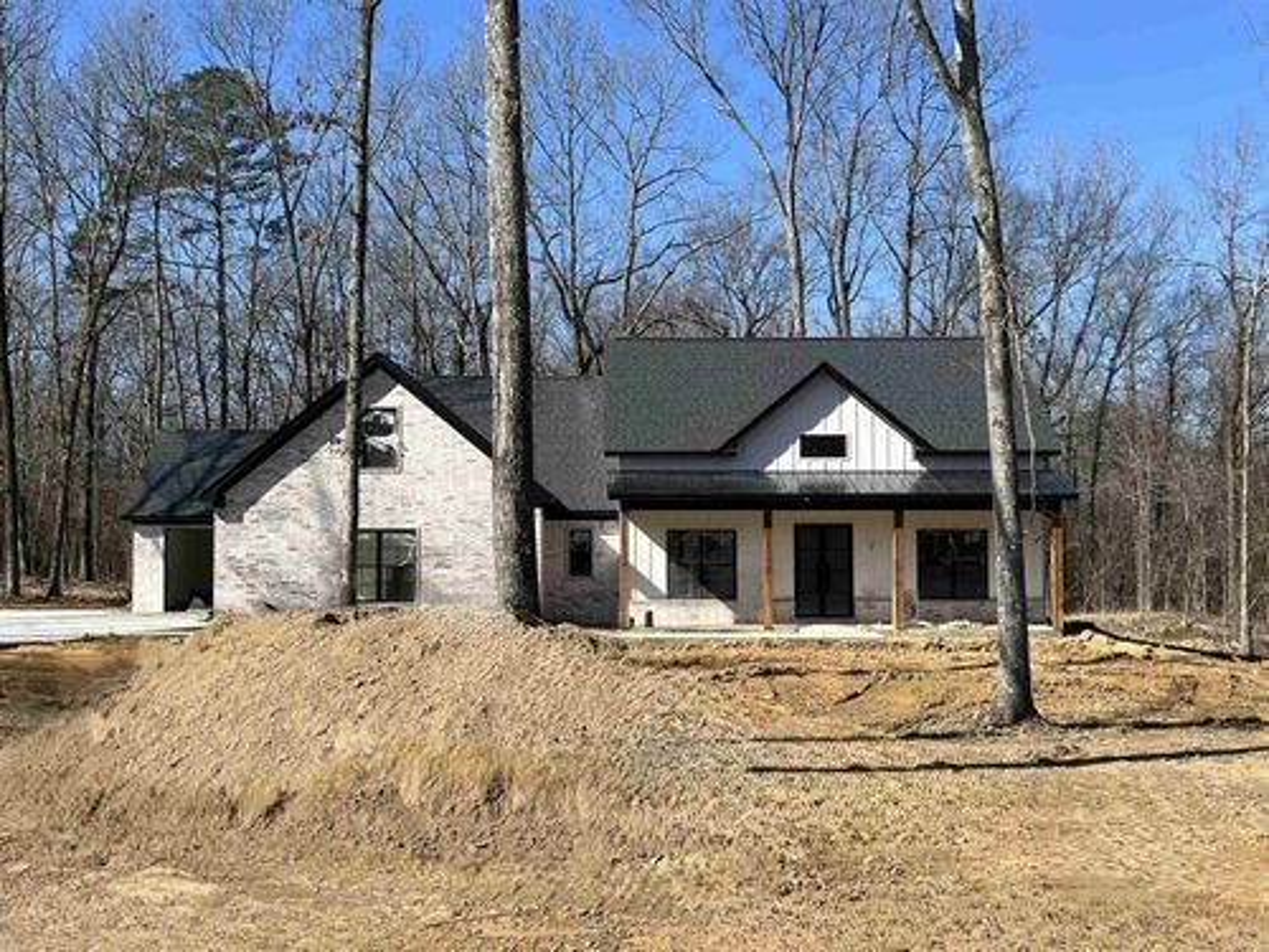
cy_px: 476
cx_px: 634
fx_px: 1503
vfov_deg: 35.1
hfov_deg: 45.8
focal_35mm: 41
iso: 50
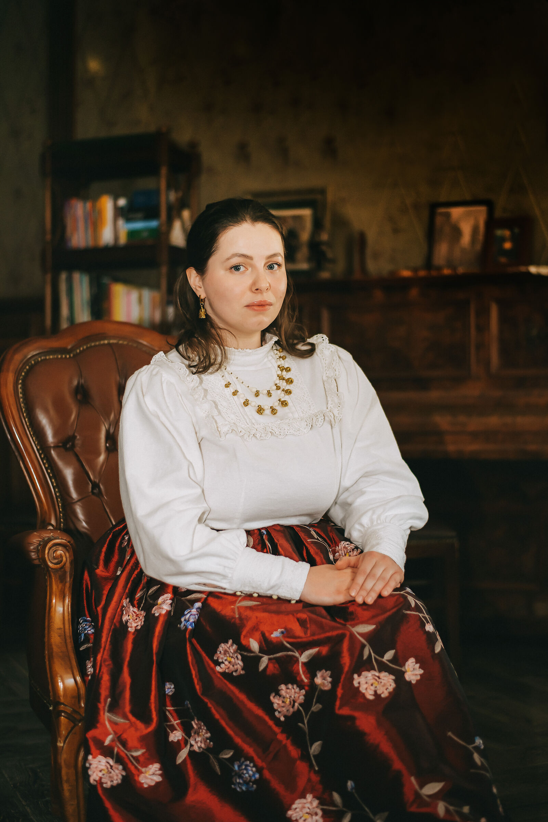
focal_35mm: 50
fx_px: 1141
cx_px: 274
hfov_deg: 27.0
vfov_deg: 39.6
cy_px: 411
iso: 640
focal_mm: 50
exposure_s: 1/500
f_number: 2
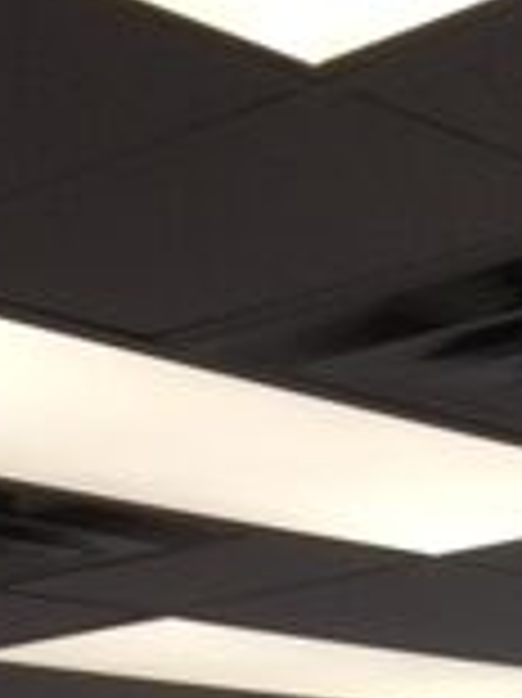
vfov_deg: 16.1
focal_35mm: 120
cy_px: 721
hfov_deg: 11.6
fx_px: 2416
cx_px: 873
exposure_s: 1/149
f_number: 2.2
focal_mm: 4.15
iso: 25
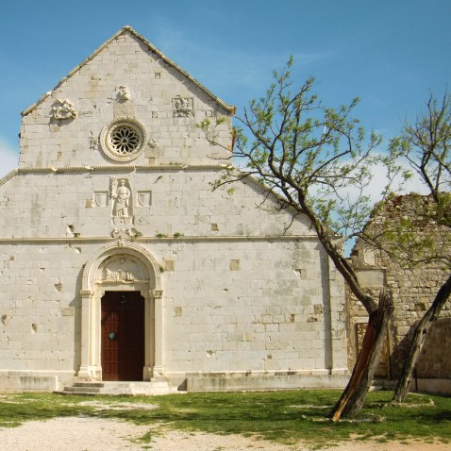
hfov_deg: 37.2
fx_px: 663
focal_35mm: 45
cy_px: 226
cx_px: 150
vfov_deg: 37.6
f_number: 8.9
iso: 100
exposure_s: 1/320
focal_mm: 6.66
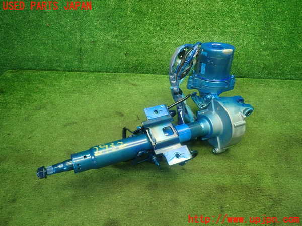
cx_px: 151
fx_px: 218
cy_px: 113
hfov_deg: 69.4
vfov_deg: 54.9
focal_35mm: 25
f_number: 2
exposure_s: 1/50
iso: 200
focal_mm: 4.5
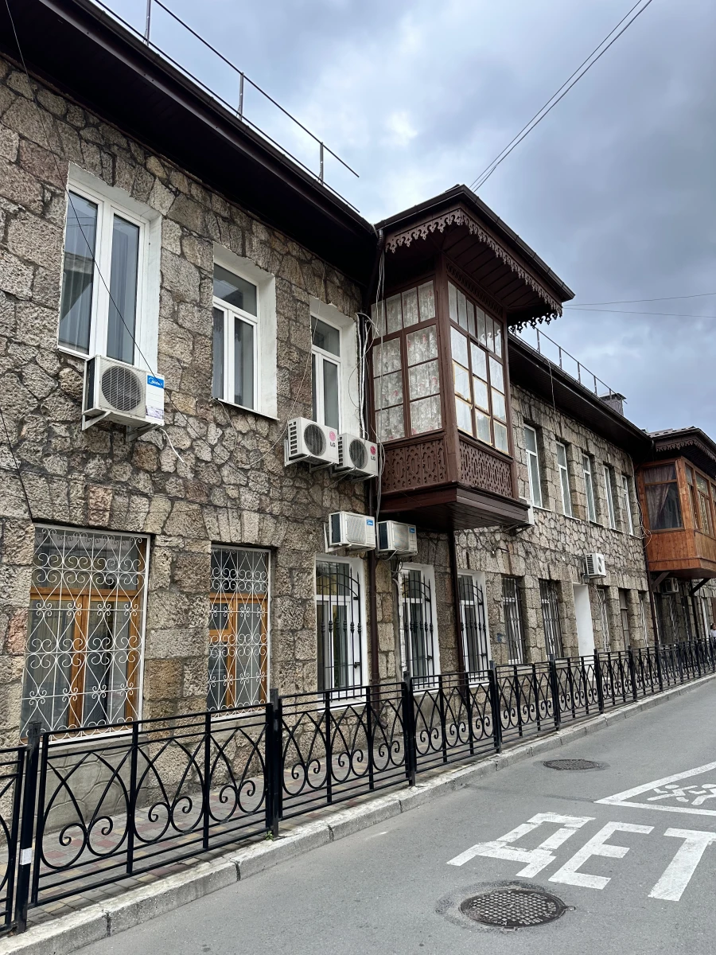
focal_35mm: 24
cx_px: 358
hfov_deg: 56.8
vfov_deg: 71.6
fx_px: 662
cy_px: 478
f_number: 1.78
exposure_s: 1/393
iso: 80
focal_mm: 6.86
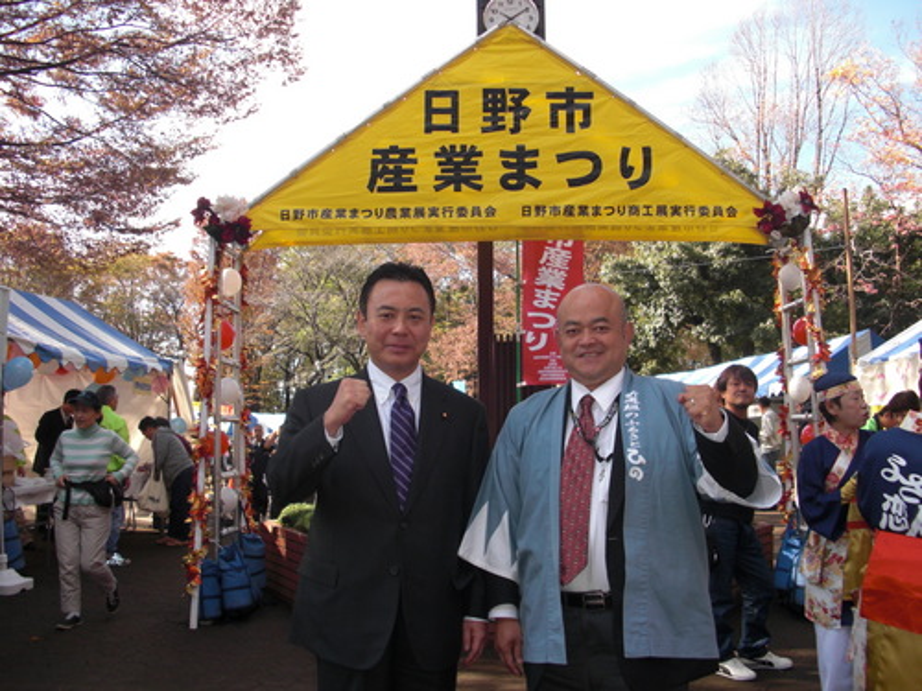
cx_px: 461
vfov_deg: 39.7
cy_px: 346
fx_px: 959
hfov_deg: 51.4
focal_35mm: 36
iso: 50
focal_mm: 6.3
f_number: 2.8
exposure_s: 1/200
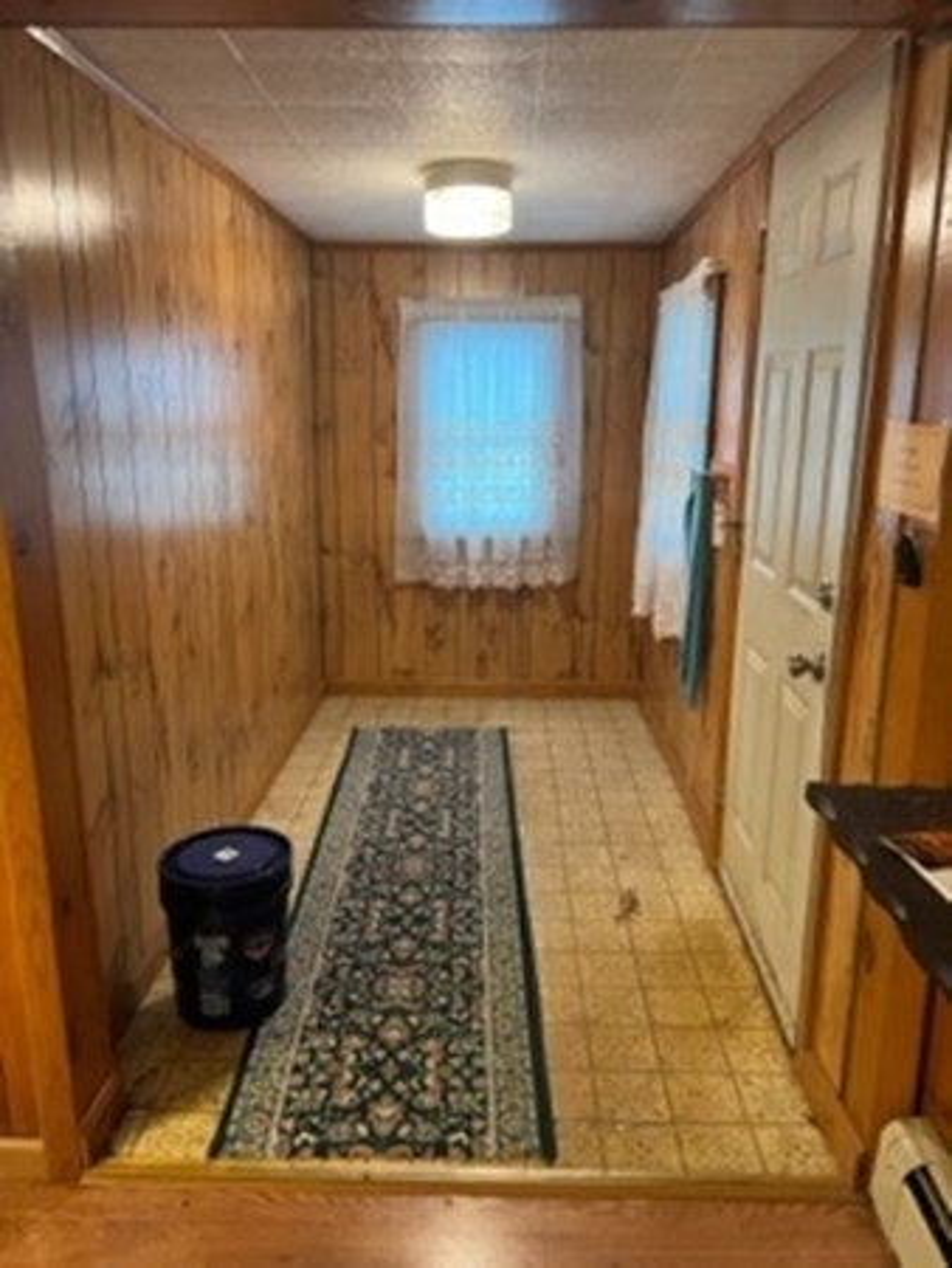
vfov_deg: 67.3
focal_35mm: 26
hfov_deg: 53.1
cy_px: 634
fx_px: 952
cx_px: 476
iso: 500
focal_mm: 5.7
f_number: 1.5
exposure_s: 1/60
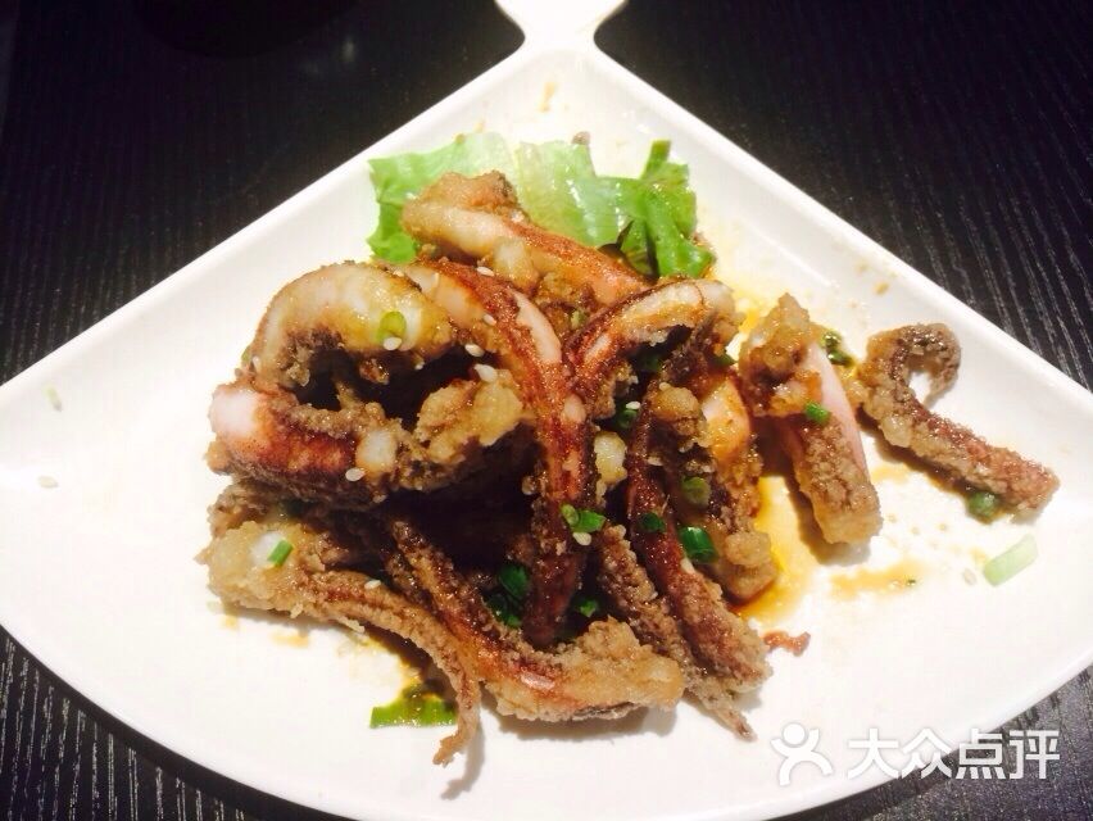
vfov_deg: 46.8
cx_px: 546
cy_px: 410
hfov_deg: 59.9
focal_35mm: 30
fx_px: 948
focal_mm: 4.12
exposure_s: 1/30
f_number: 2.2
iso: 80
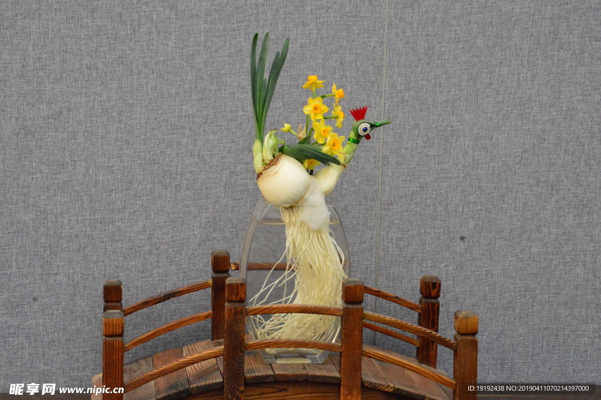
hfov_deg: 21.9
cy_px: 200
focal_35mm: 93
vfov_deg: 14.7
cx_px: 300
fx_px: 1551
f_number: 22
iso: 6400
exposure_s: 1/250
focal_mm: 62
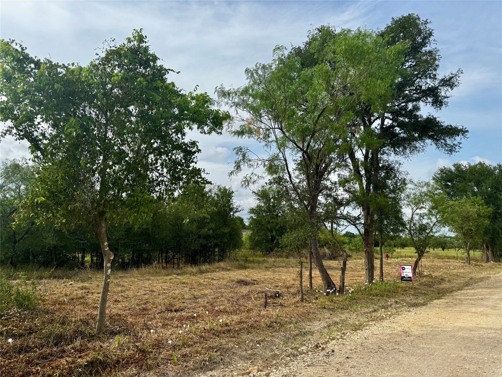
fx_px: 348
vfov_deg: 56.8
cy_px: 188
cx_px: 251
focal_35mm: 24
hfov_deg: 71.6
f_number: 1.78
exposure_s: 1/3597
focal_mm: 6.76
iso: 80
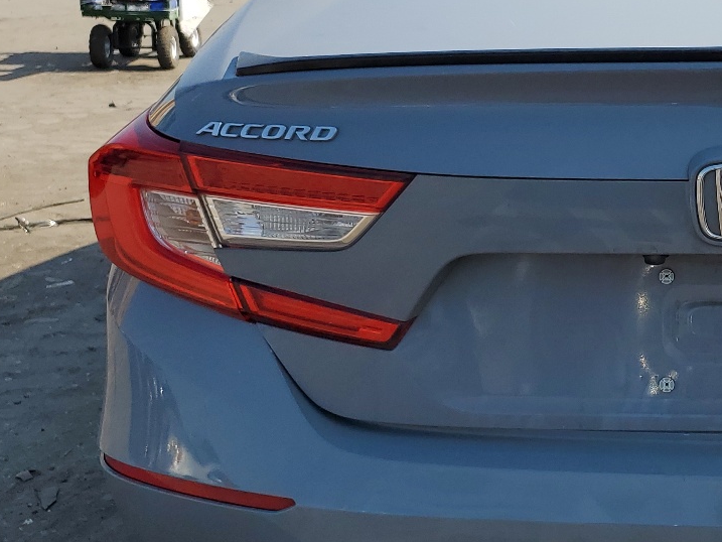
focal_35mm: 58
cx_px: 744
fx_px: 1210
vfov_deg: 25.2
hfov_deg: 30.5
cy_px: 213
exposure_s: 1/3333
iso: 50
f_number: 1.5
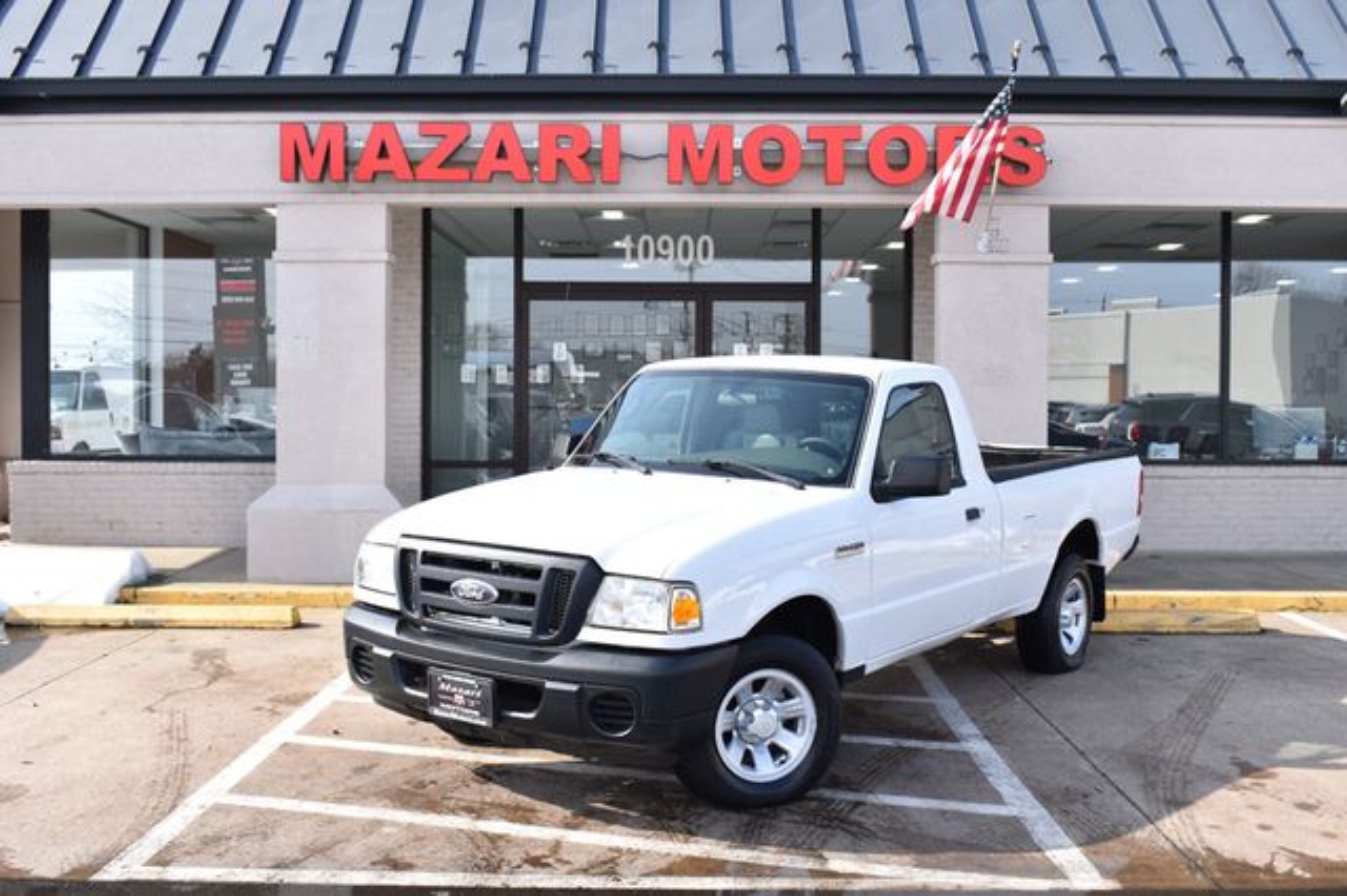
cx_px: 674
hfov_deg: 47.9
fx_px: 1515
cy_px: 448
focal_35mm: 40
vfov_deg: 33.0
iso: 200
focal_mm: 27
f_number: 8
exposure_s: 1/250
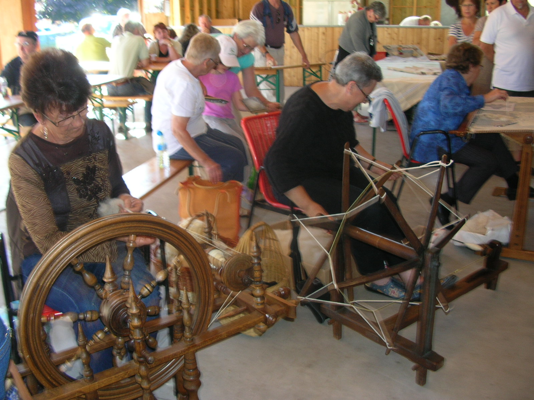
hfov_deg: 52.6
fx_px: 540
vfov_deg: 40.7
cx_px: 267
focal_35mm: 35
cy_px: 200
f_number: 2.8
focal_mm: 5.8
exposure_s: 1/30
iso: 57
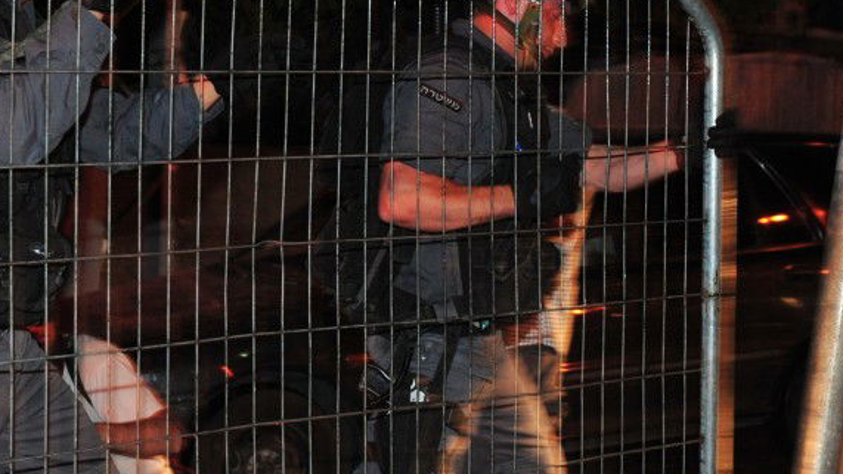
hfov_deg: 27.5
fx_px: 1721
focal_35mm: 77
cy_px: 155
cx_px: 498
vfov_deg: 15.6
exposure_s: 1/80
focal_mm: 35
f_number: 4
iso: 1600
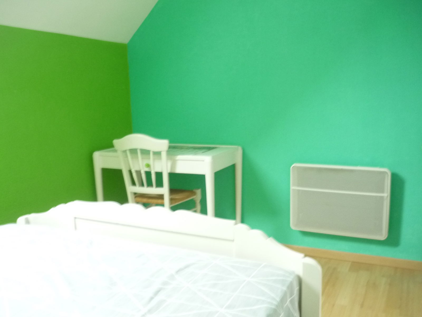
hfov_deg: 55.4
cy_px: 158
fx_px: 402
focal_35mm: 33
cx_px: 211
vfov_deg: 42.9
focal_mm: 5.5
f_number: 2.8
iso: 400
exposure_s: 1/10
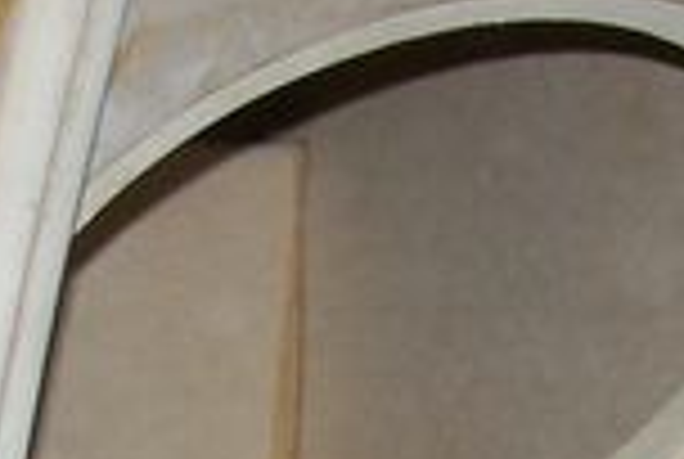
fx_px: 3160
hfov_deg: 12.4
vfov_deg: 8.0
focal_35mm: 166
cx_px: 328
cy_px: 810
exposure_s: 1/60
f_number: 2.8
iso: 80
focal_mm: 6.3
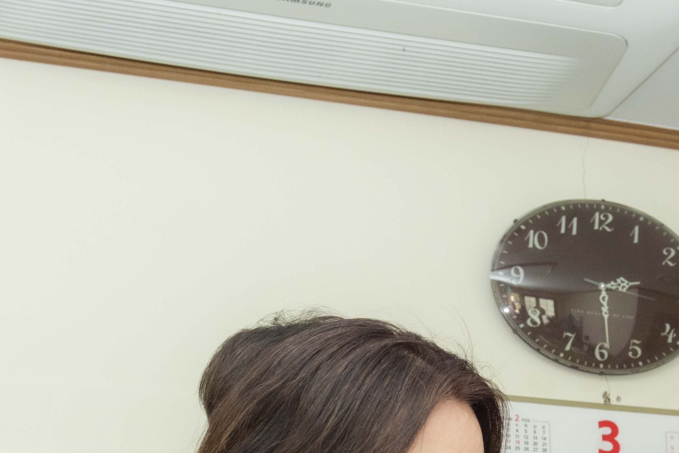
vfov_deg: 13.8
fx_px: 1811
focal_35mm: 96
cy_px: 578
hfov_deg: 21.1
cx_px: 484
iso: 400
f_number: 7.1
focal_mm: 32
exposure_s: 1/320
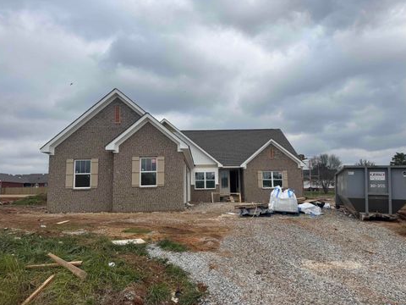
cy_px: 156
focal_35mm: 25
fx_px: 293
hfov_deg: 69.4
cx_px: 201
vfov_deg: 54.9
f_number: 1.78
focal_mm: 6.76
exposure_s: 1/4310
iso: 80
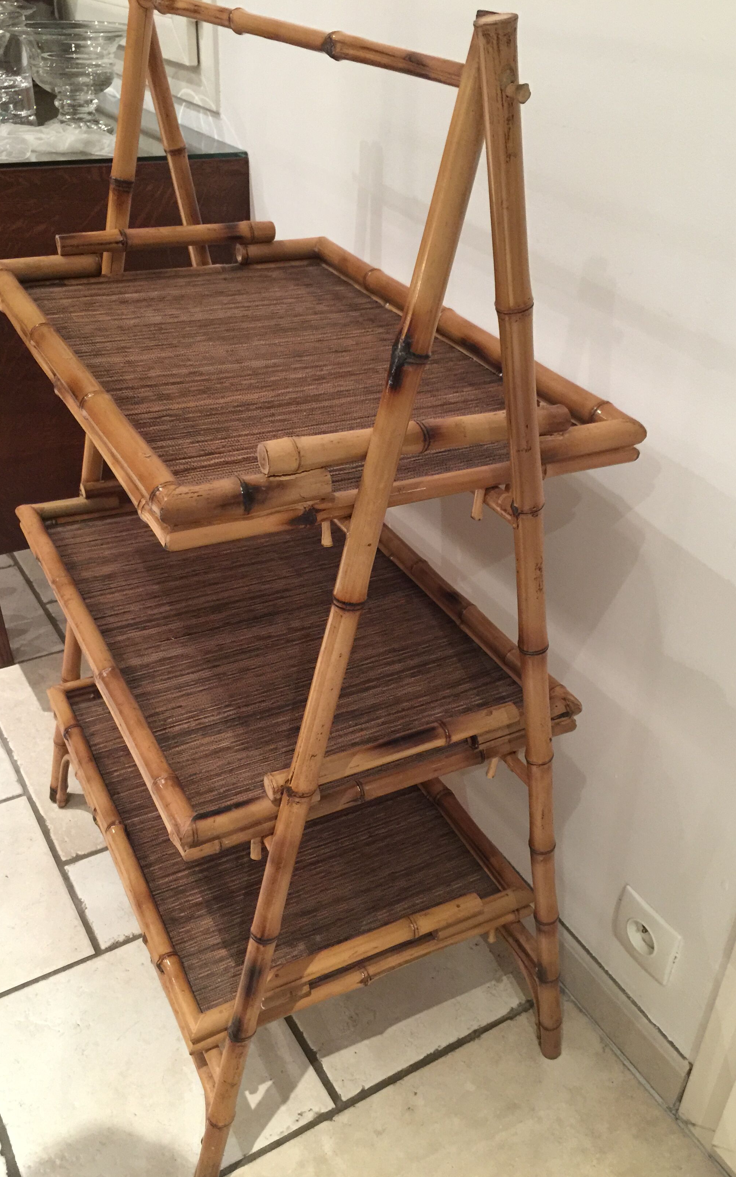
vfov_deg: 61.2
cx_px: 379
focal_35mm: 31
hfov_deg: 40.6
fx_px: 995
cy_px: 587
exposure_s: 1/10
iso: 125
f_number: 2.2
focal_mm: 4.15
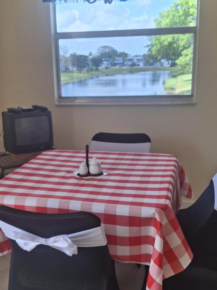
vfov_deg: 44.8
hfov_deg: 34.3
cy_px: 152
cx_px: 95
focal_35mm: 42
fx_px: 351
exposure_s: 1/195
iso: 25
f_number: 1.8
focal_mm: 4.69
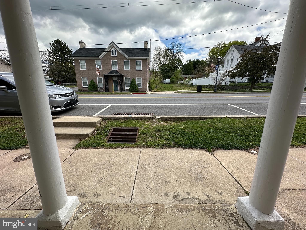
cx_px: 153
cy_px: 115
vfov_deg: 85.7
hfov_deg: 102.1
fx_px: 124
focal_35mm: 14
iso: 40
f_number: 2.2
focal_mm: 2.22
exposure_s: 1/924
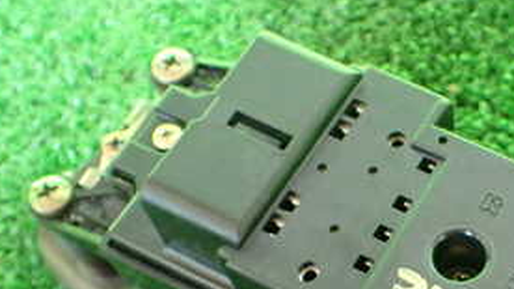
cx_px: 471
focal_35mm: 71
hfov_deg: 28.5
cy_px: 339
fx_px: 967
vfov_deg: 16.3
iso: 640
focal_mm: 5.4
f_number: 2.3
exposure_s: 1/125
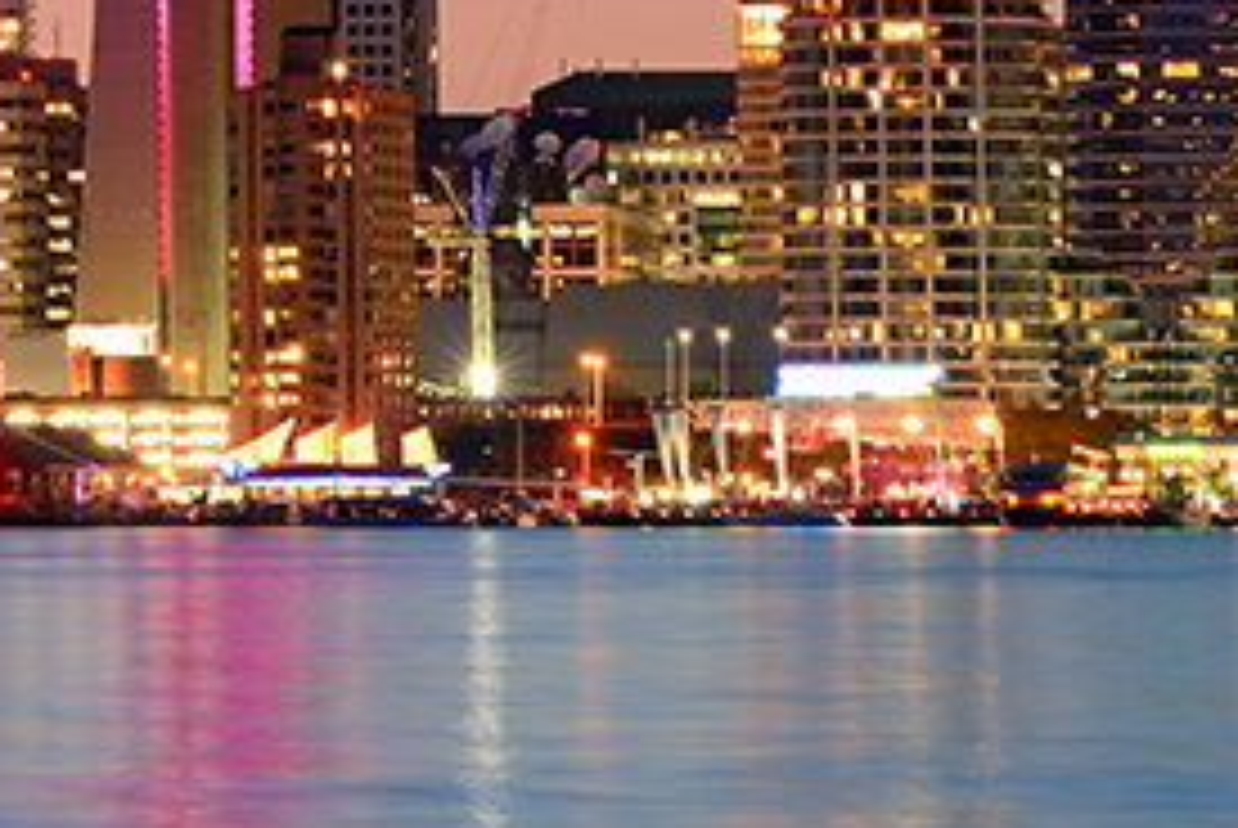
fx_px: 14631
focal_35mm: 425
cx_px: -954
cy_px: -1217
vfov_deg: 3.2
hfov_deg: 4.8
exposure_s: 6
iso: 100
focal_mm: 78
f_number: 5.6
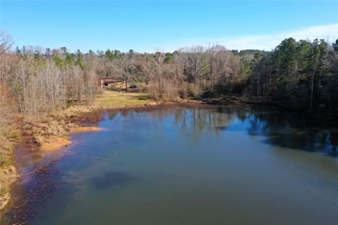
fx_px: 263
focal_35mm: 28
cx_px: 169
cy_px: 112
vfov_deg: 46.4
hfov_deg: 65.5
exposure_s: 1/80
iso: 100
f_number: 10
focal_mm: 10.26
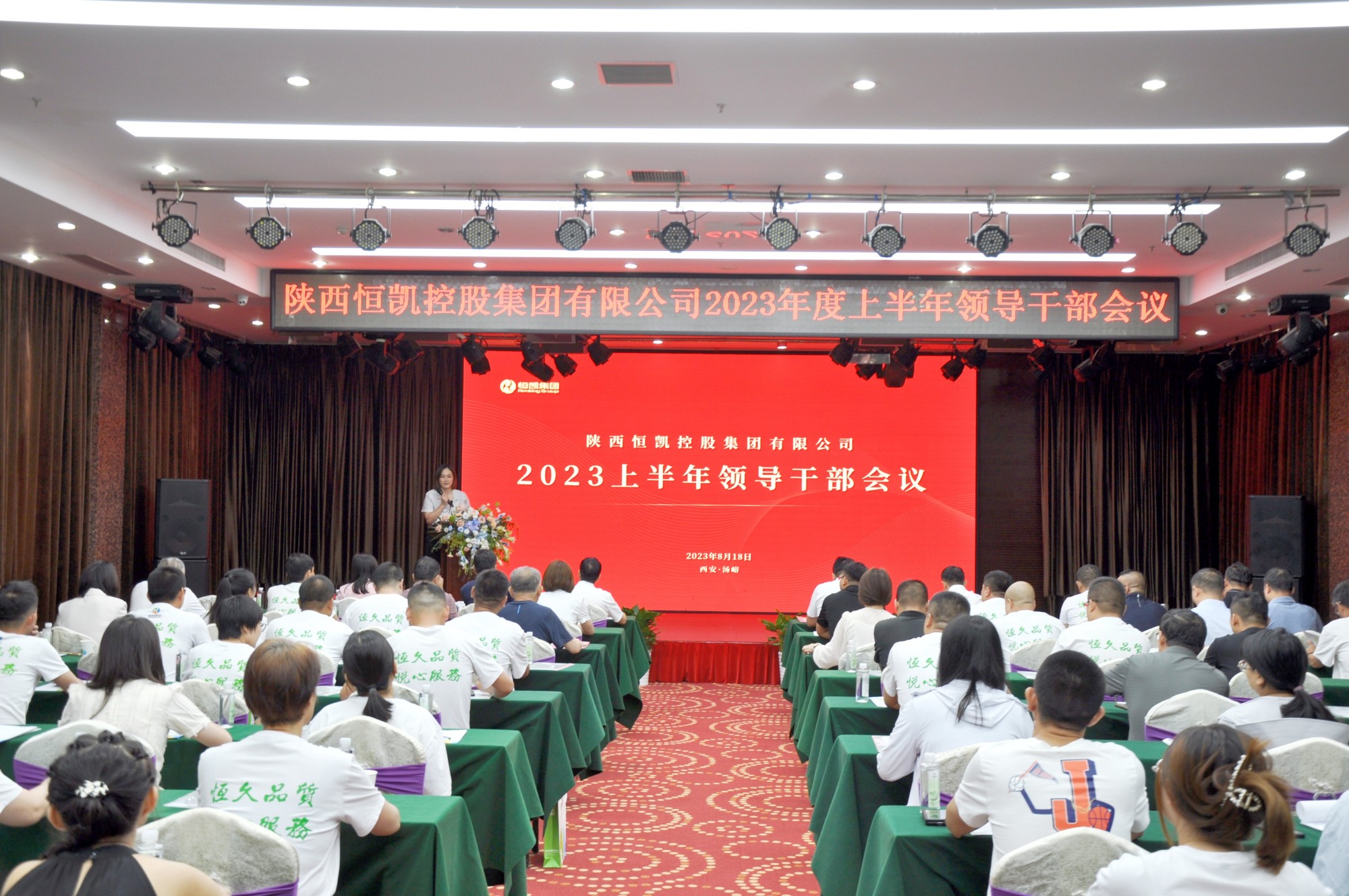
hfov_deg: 49.6
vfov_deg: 34.1
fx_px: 1460
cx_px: 674
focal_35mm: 39
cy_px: 448
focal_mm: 26
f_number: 6.3
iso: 200
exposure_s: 1/40
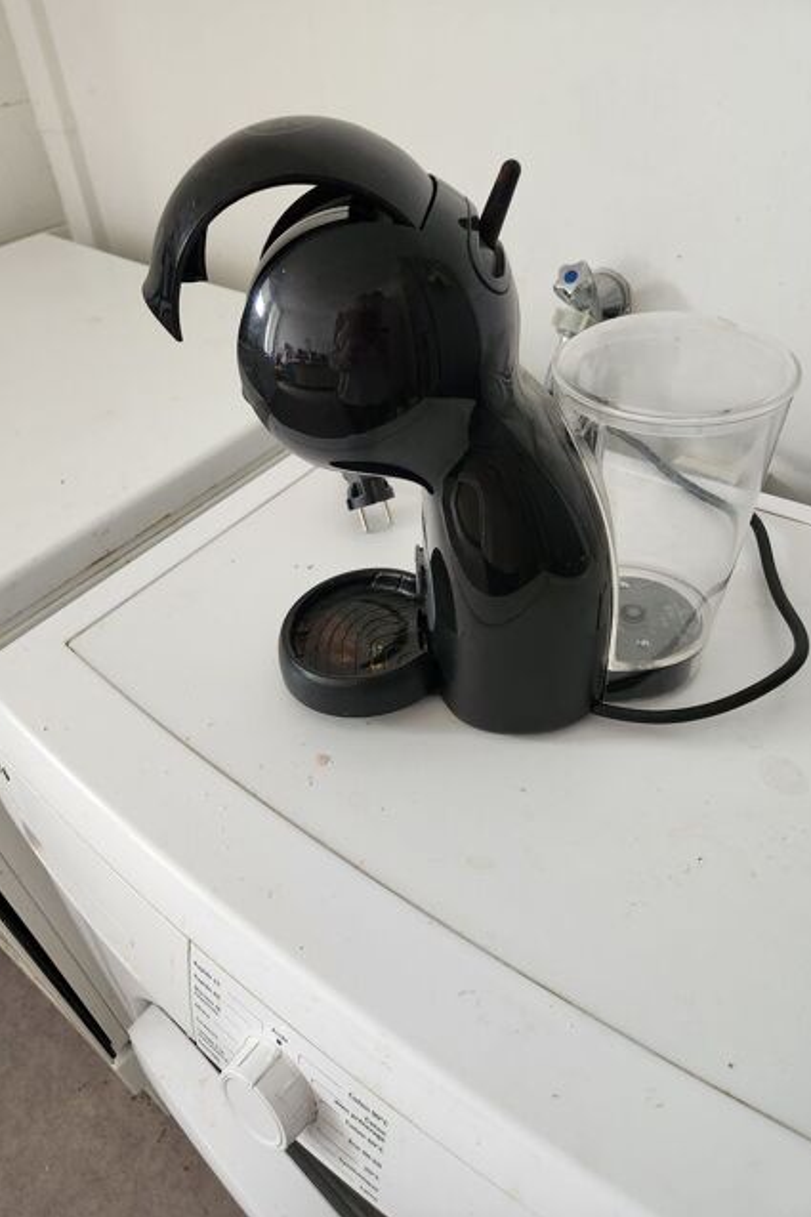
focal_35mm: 24
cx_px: 397
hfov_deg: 53.1
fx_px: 811
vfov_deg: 73.8
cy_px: 608
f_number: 1.8
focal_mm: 5.4
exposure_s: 1/120
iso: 500
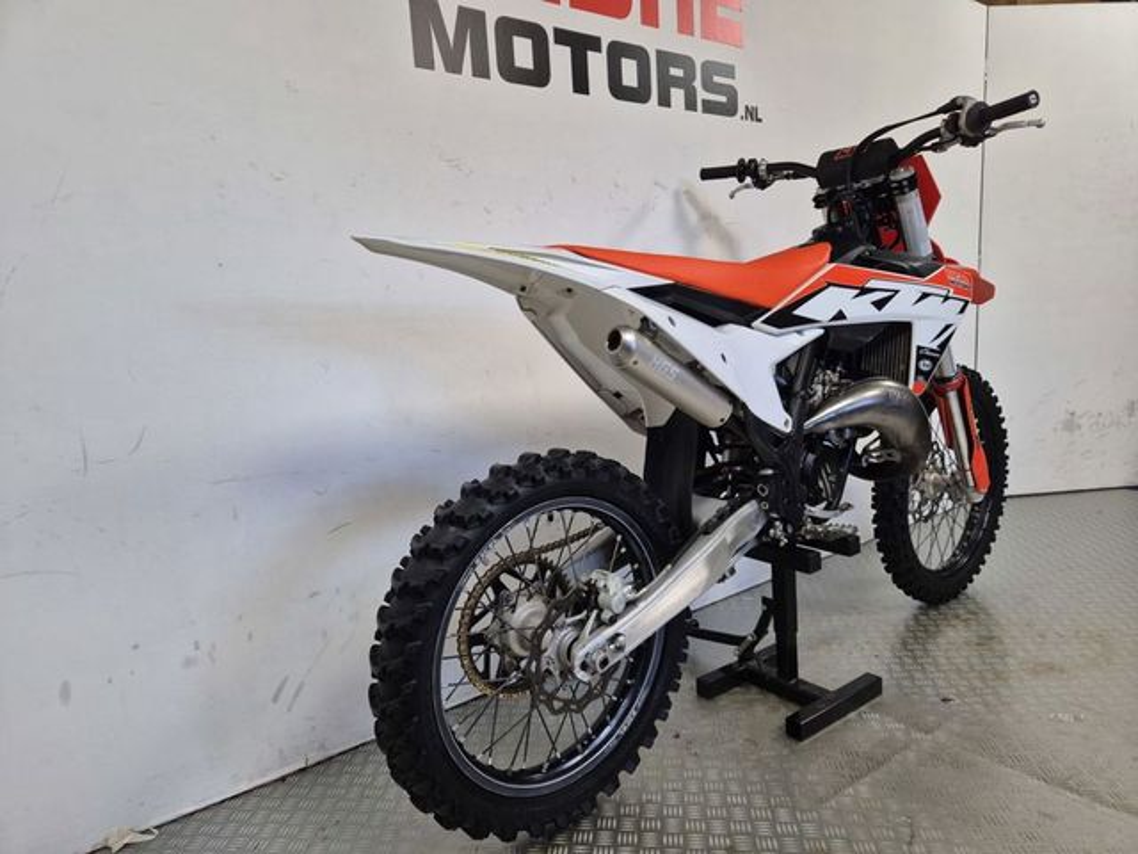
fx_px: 756
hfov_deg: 73.9
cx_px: 569
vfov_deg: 58.9
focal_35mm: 23
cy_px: 427
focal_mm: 5.4
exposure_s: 1/100
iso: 200
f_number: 1.8
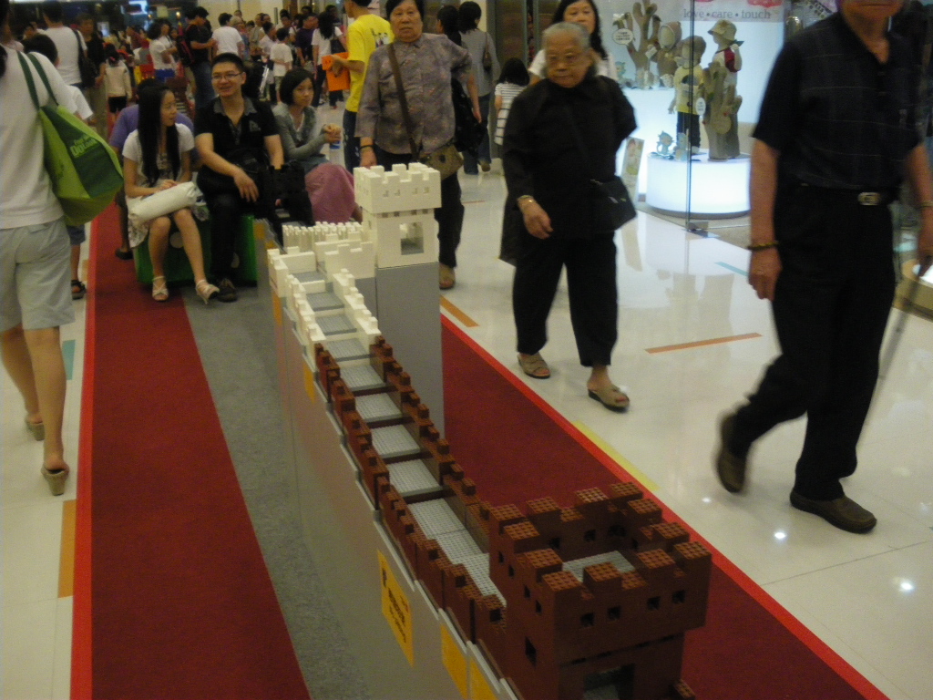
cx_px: 466
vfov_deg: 39.7
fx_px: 970
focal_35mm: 36
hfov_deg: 51.4
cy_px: 350
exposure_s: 1/50
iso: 400
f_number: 3.5
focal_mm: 6.3
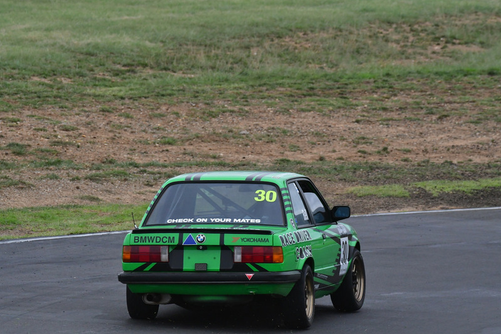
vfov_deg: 2.3
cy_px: 167
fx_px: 8377
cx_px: 250
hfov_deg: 3.4
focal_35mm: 602
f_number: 10
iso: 2000
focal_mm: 400
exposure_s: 1/640
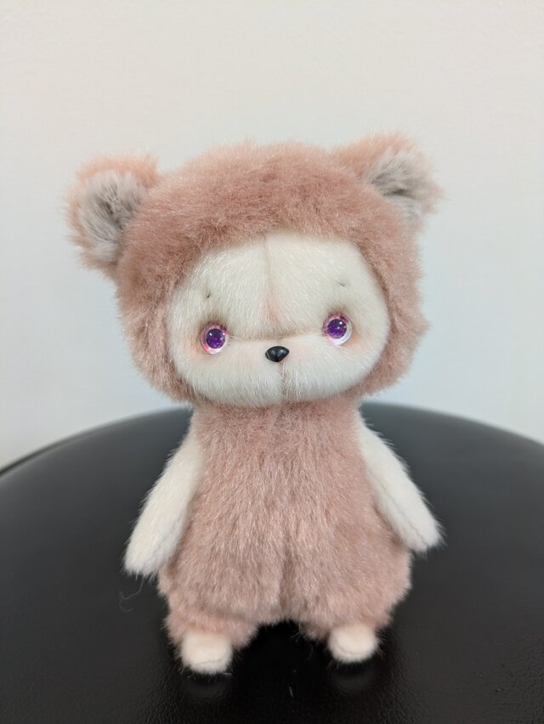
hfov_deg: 54.9
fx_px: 523
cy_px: 362
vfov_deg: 69.4
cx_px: 272
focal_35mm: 25
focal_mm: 5.43
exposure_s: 1/24
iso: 141
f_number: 1.89
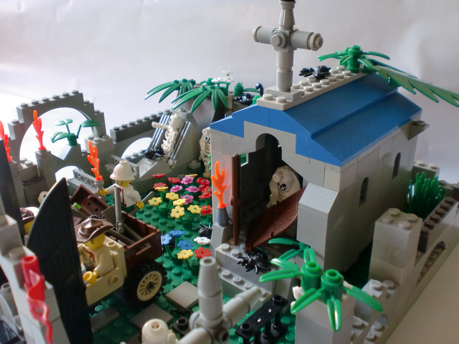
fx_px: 464
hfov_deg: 52.6
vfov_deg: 40.7
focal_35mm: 35
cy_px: 172
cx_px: 230
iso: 250
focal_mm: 6.3
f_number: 3.1
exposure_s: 1/60
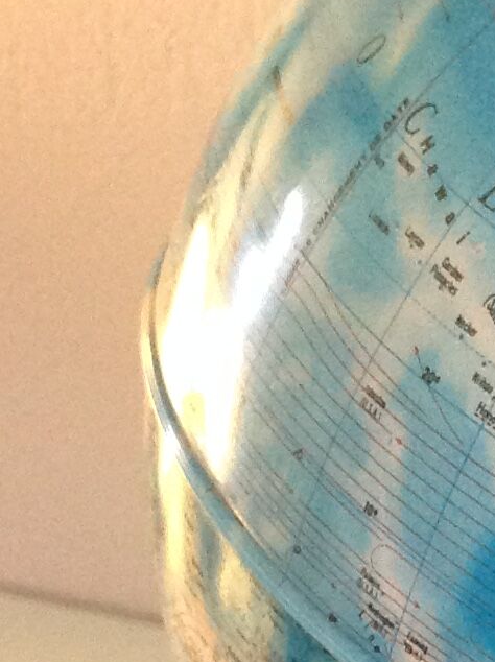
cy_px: 794
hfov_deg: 9.8
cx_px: 894
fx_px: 2732
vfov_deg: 13.4
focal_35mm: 143
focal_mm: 4.28
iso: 320
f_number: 2.4
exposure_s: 1/17
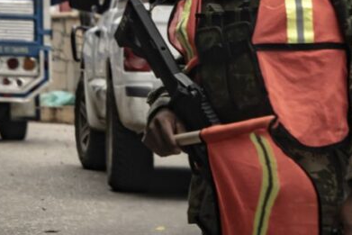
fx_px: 2817
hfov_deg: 7.1
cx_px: 133
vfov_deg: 4.8
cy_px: -48
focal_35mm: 288
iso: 400
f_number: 8
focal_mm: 110
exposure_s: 1/500
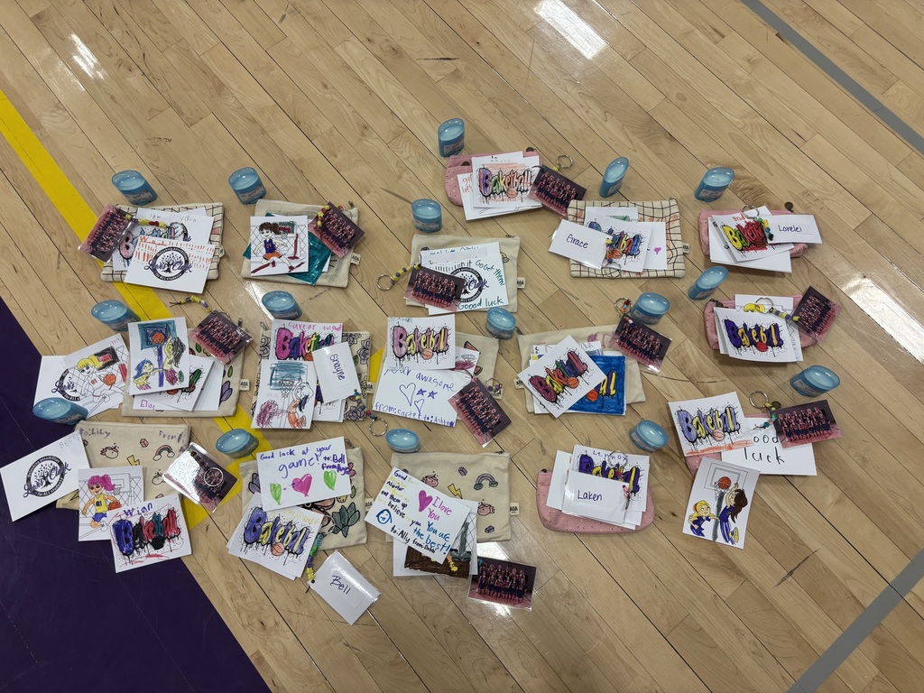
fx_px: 694
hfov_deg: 67.3
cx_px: 462
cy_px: 346
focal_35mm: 26
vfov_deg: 53.1
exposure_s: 1/120
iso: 80
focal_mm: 5.96
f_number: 1.6
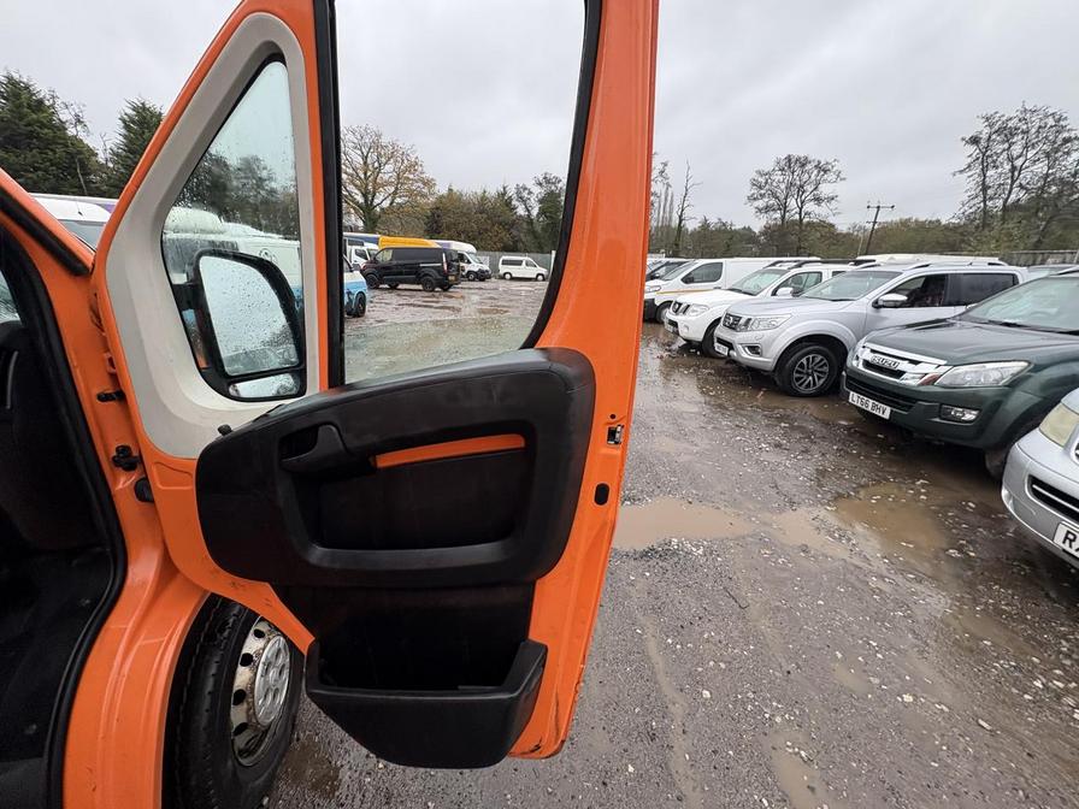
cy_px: 404
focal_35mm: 14
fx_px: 436
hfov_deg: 102.1
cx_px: 540
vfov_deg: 85.7
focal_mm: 2.22
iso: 100
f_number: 2.2
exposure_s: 1/99
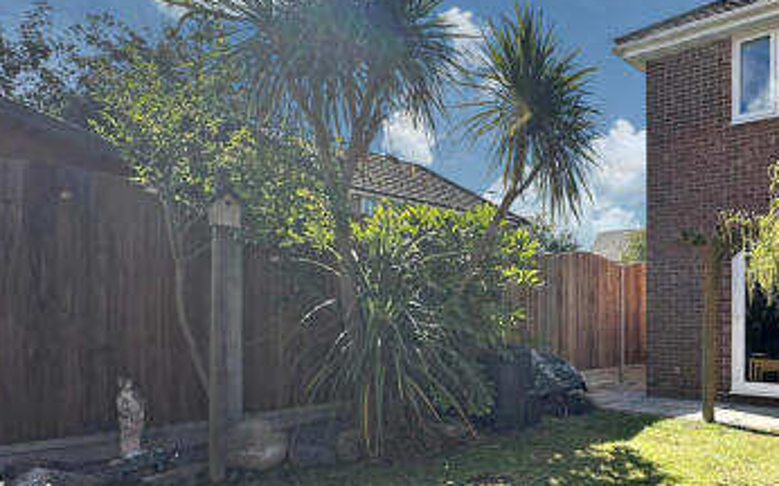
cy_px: 336
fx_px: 531
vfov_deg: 48.1
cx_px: 650
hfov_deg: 64.5
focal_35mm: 25
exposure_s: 1/769
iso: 40
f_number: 2.2
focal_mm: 2.22
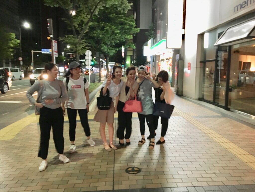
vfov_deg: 48.2
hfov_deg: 61.7
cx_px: 128
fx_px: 214
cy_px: 96
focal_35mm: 29
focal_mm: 4.15
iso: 400
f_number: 2.2
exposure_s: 1/15
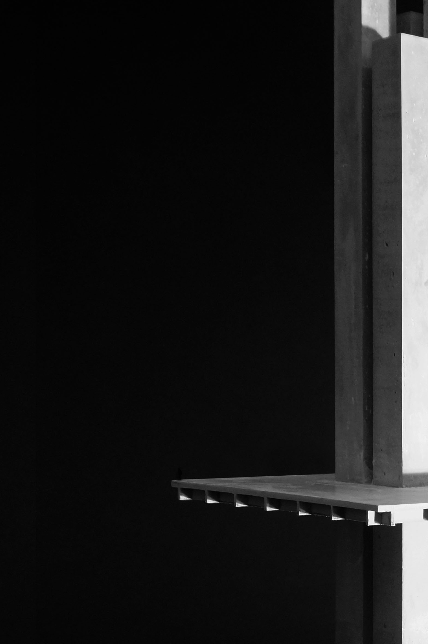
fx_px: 1288
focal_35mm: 72
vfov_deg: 28.0
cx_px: 424
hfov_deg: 18.4
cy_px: 403
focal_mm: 23
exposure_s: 1/160
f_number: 4
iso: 2000
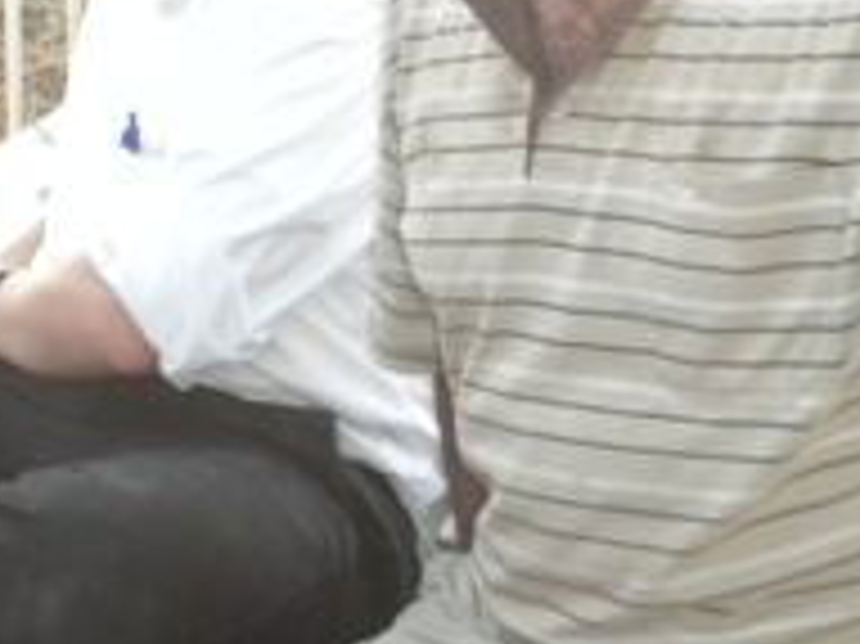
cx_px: 252
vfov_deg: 11.9
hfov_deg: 15.9
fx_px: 3079
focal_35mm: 124
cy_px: 221
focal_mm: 6.6
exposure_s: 1/90.5
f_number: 3.5
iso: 400
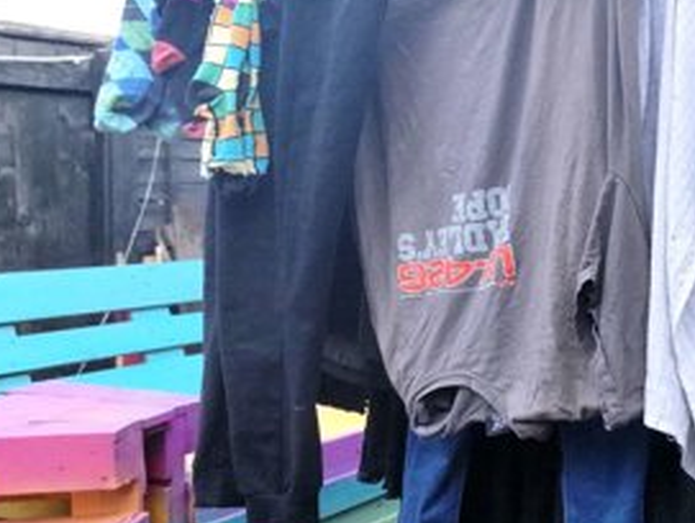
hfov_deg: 33.7
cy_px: 227
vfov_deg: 27.6
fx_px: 1066
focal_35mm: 53
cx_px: 654
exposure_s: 1/4000
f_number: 2.8
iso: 3200
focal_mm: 12.29
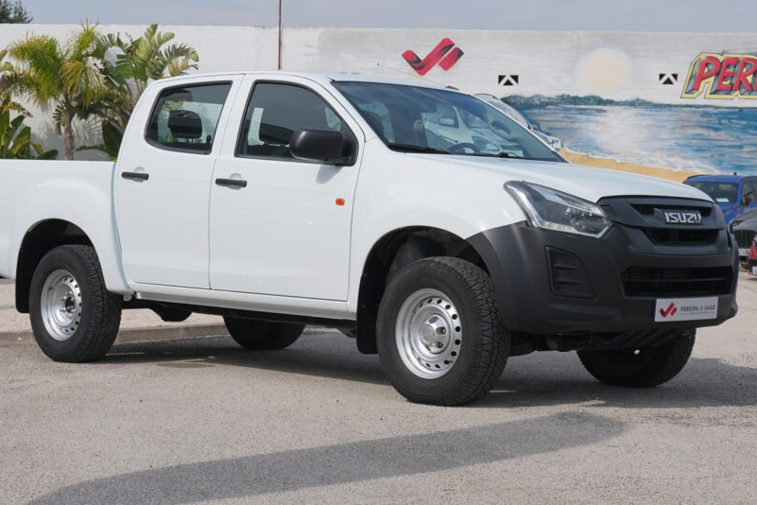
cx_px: 344
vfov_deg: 17.5
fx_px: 1640
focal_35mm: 78
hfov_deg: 26.0
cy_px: 223
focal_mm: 40.8
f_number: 9
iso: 160
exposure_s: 1/400
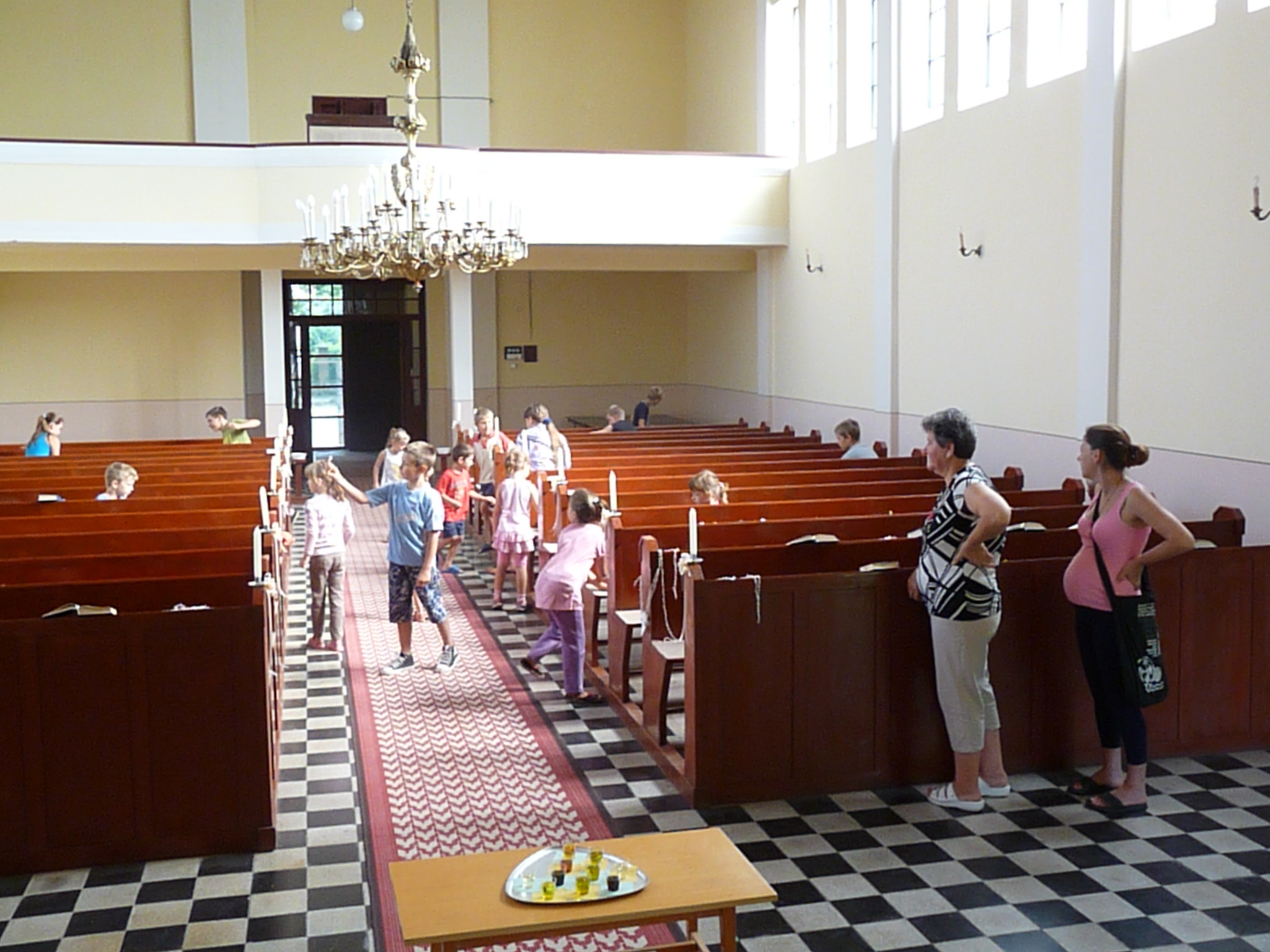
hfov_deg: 50.1
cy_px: 476
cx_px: 635
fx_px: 1357
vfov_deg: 38.7
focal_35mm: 37
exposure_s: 1/125
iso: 800
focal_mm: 6.5
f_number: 3
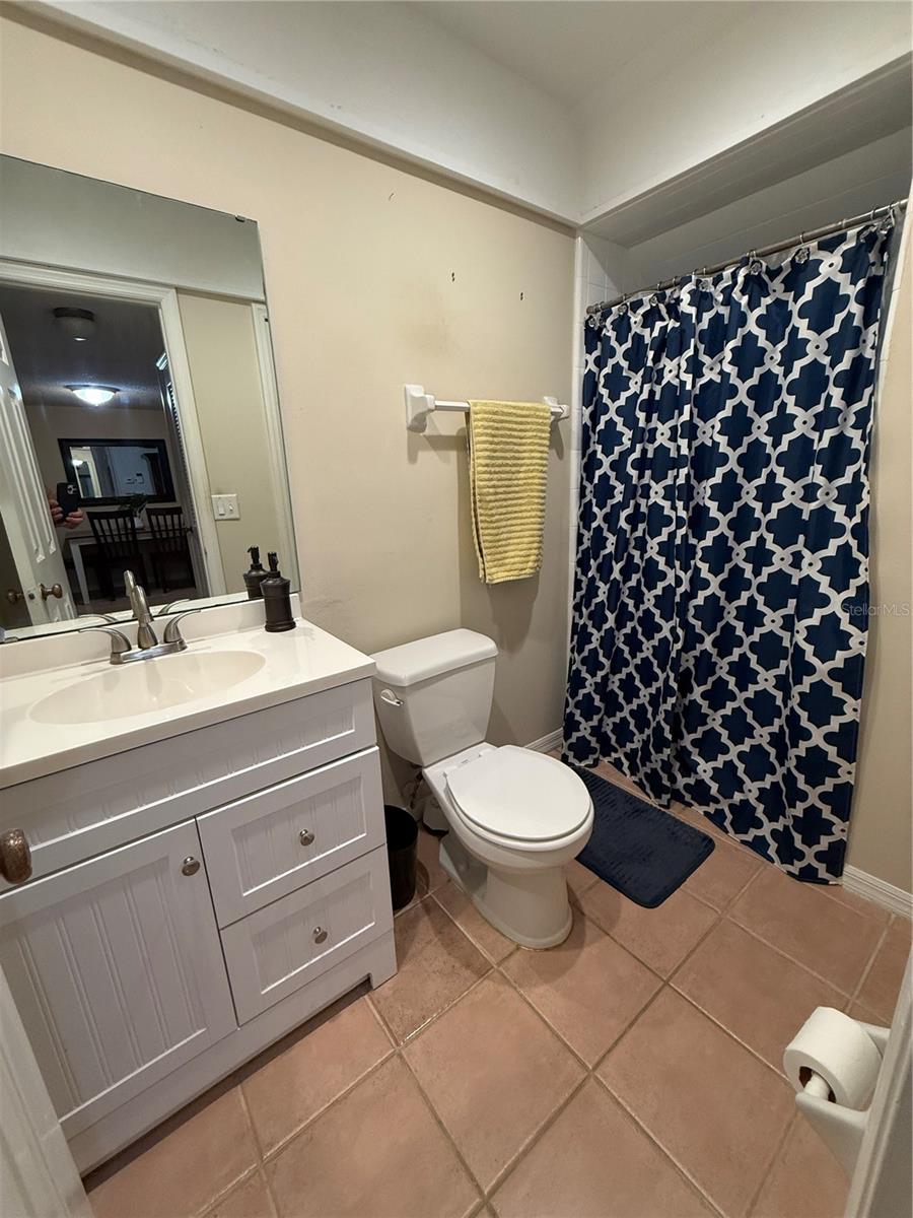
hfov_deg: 85.7
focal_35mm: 14
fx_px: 492
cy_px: 609
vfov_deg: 102.1
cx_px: 456
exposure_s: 1/120
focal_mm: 2.22
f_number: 2.2
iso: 320
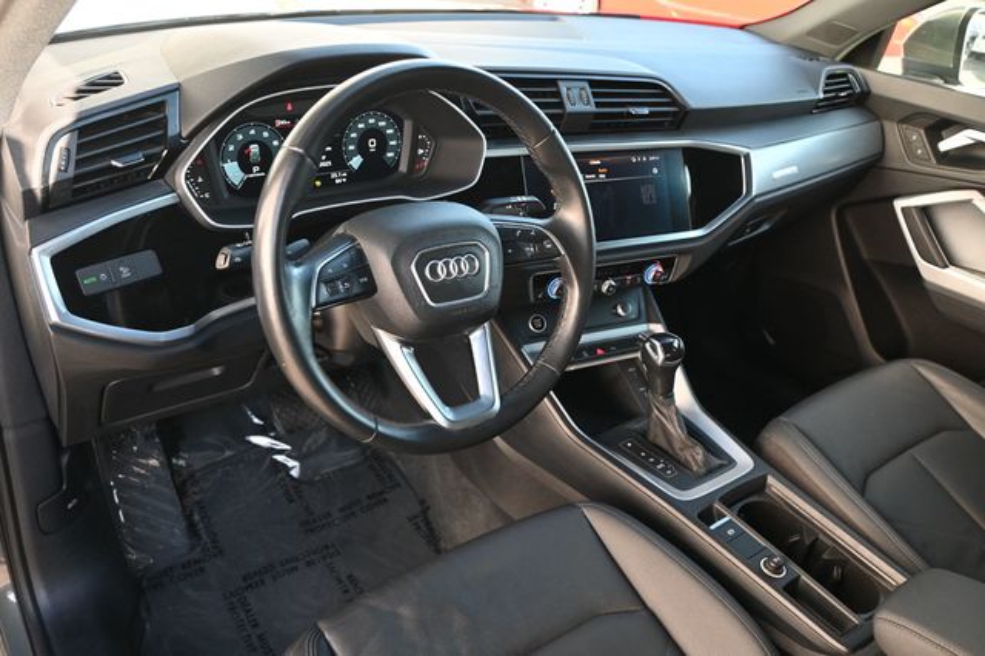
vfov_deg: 44.6
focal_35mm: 29
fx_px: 800
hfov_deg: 63.2
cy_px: 328
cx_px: 492
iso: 560
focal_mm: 19.5
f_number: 3.8
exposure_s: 1/125
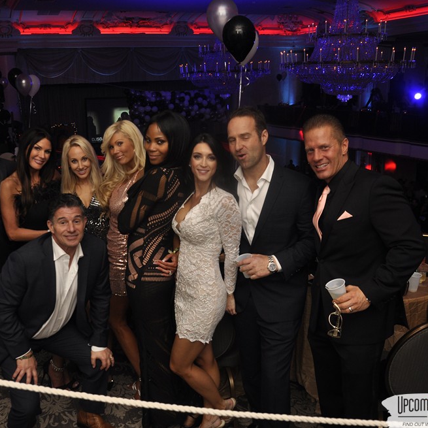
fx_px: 490
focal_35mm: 35
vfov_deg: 47.2
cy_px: 212
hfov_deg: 46.9
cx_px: 165
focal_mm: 18
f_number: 5
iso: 400
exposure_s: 1/60
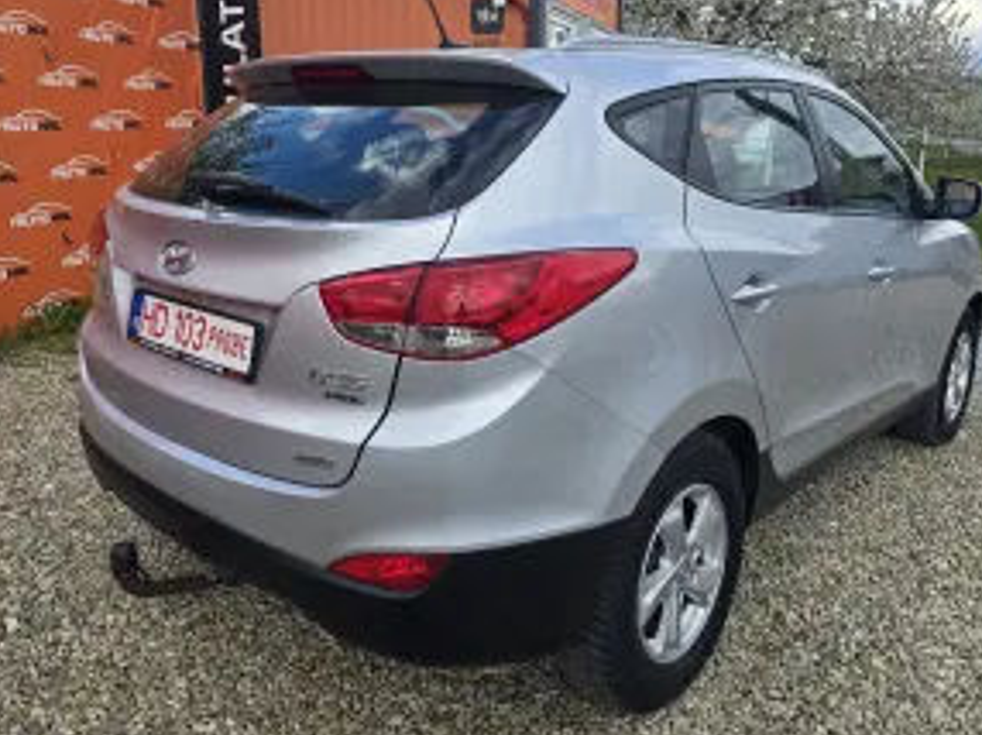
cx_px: 498
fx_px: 822
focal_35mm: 29
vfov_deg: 48.0
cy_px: 319
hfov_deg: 61.7
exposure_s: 1/309
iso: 12
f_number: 1.7
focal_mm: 6.3
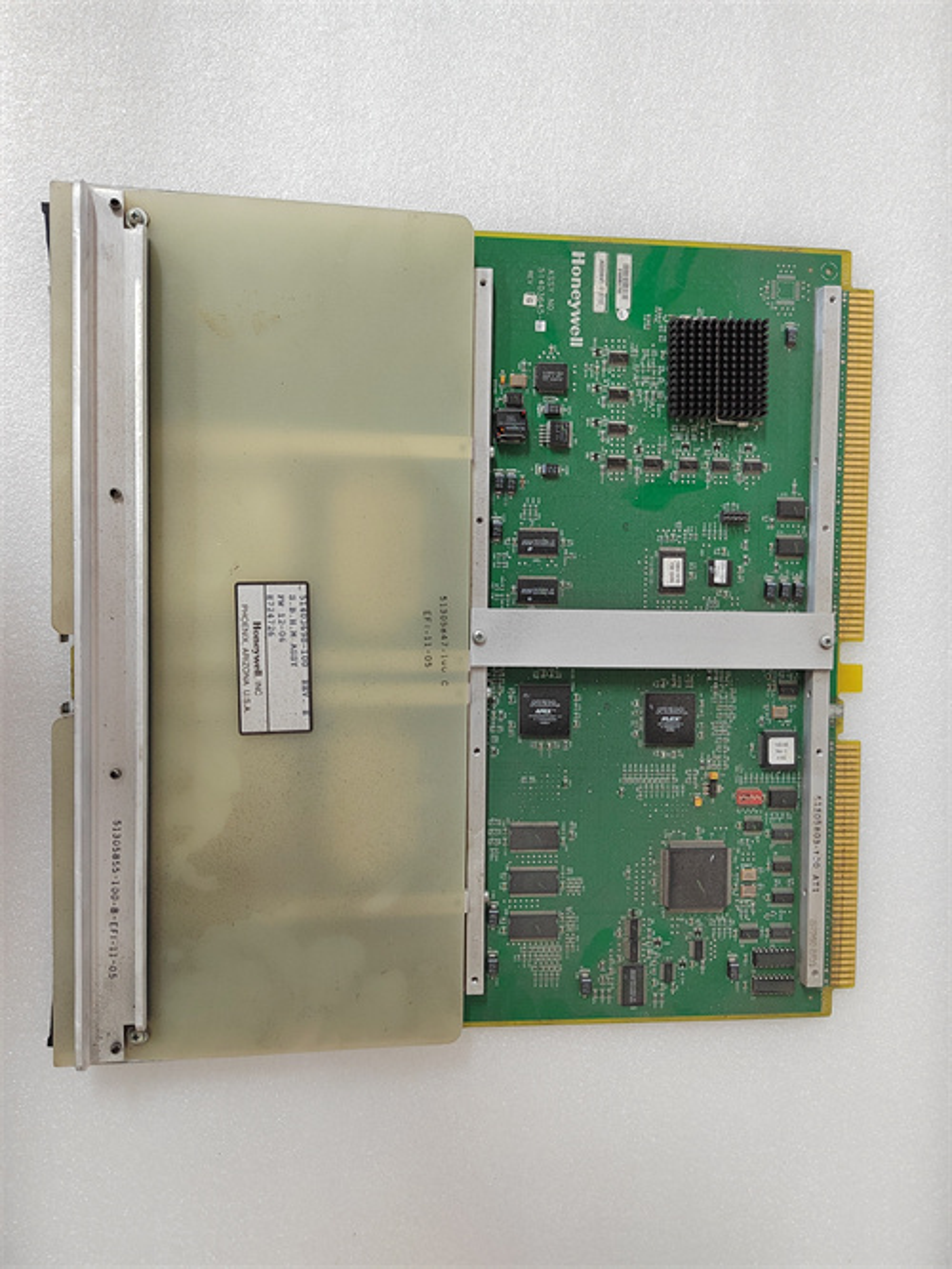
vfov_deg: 73.9
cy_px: 634
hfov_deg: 58.9
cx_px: 476
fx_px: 843
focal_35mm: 23
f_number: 1.9
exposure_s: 1/50
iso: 1419
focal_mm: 5.52
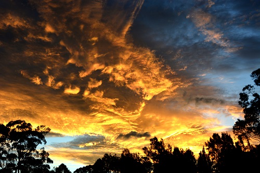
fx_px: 379
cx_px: 130
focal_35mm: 52
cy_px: 86
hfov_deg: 37.9
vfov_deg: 25.7
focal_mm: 35
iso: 200
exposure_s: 1/80
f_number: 10
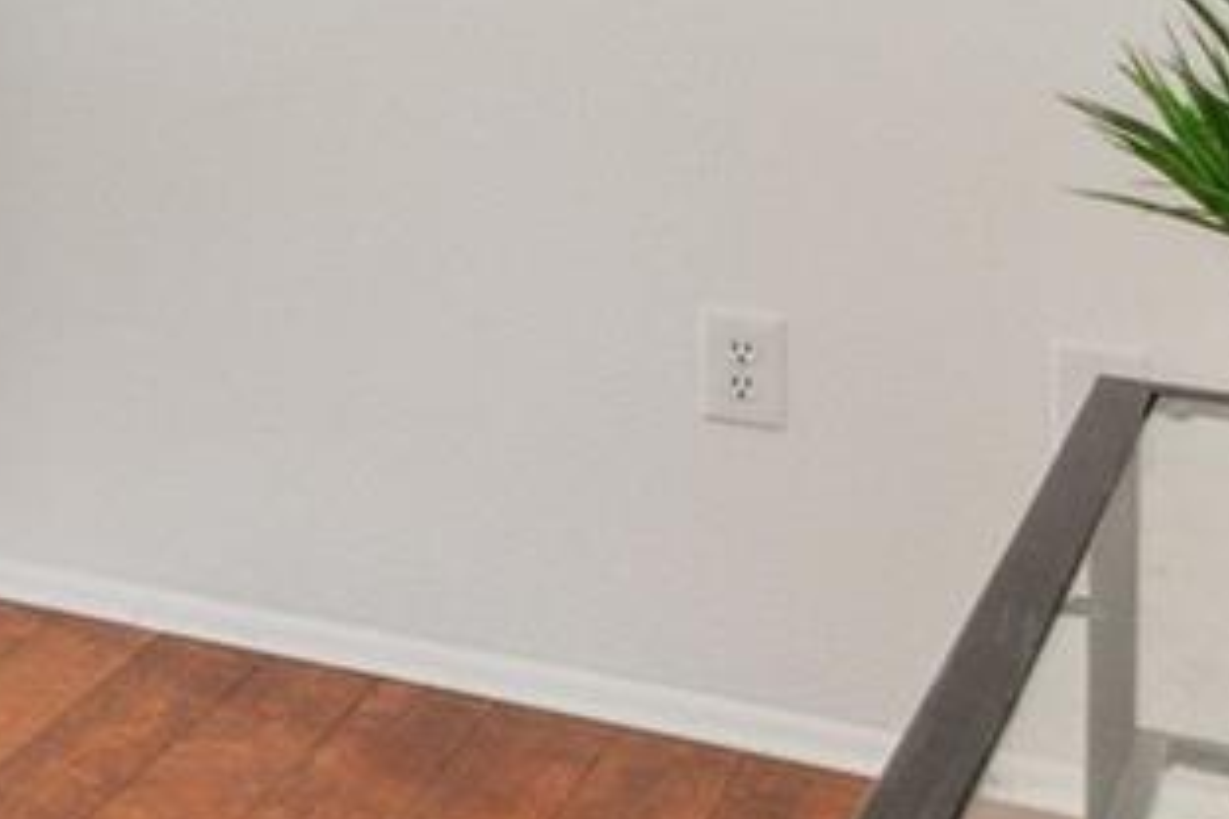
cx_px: -1071
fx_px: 2799
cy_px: -335
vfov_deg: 15.6
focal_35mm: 82
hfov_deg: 18.5
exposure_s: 1/50
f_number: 8
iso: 1600
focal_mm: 16
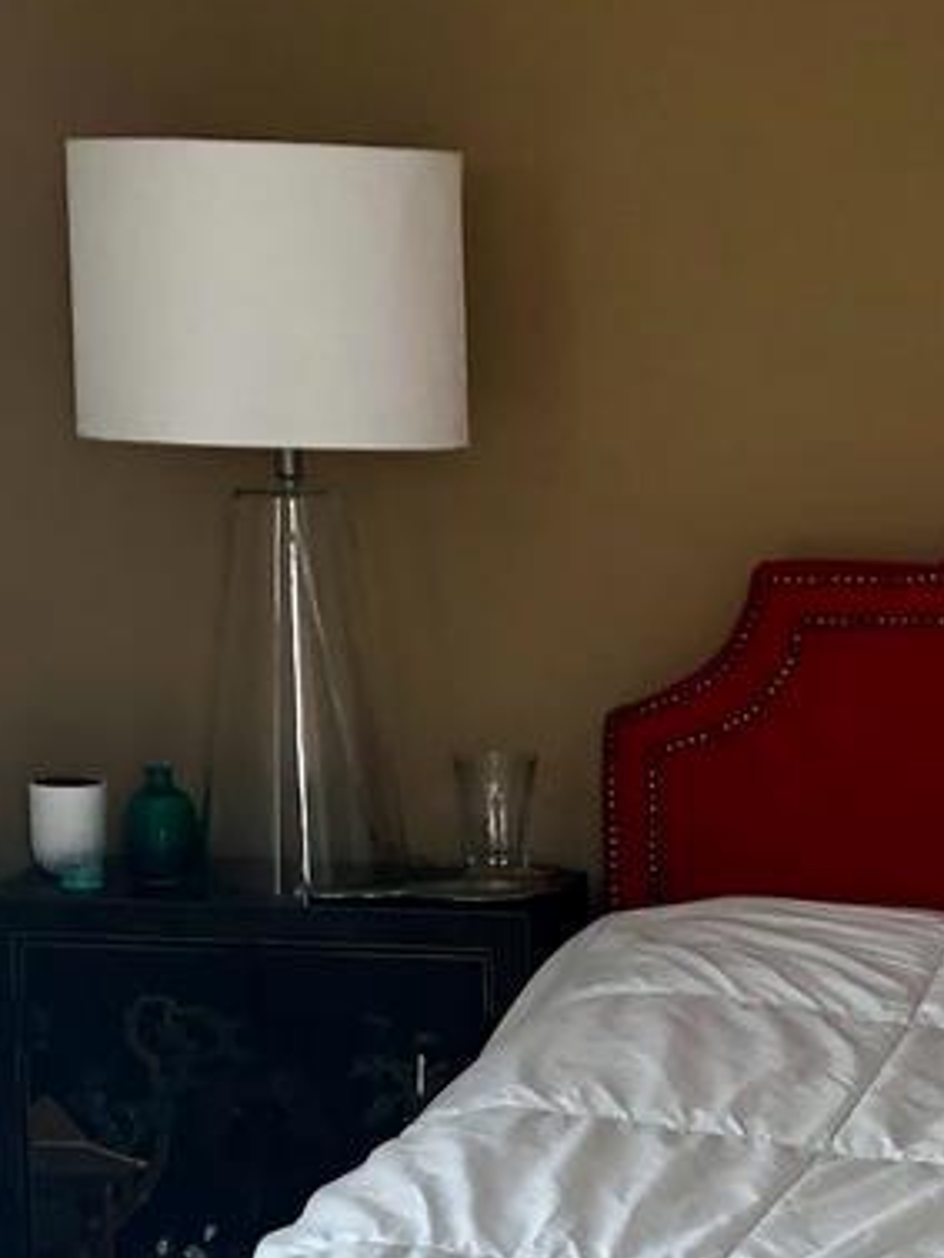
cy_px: 1188
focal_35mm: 114
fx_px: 4143
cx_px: 1281
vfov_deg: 17.0
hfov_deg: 12.5
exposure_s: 1/120
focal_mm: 3.99
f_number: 1.8
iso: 50
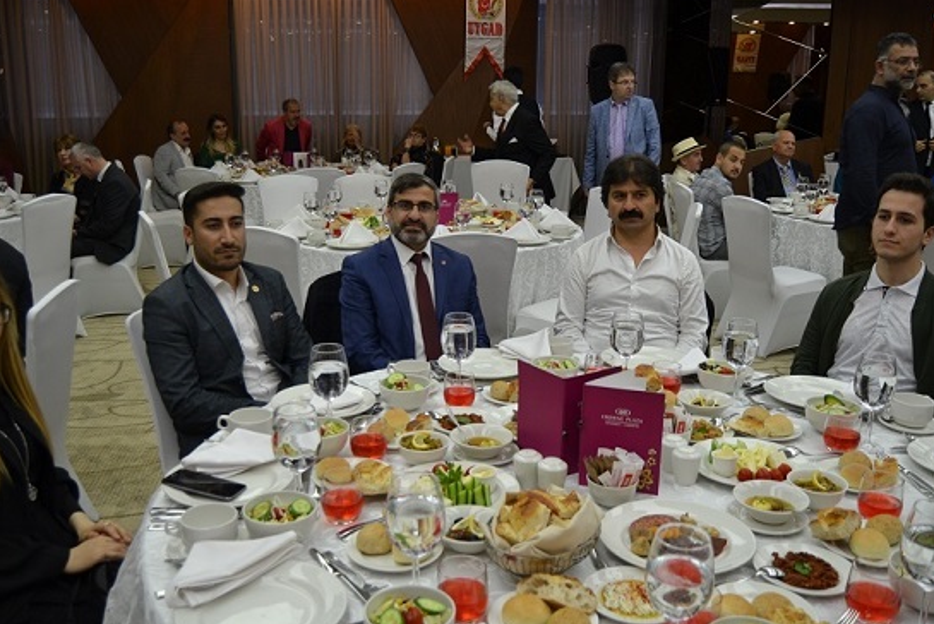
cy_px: 315
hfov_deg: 58.7
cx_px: 466
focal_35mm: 32
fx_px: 831
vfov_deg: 41.2
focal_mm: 18
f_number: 3.5
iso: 400
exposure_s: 1/60
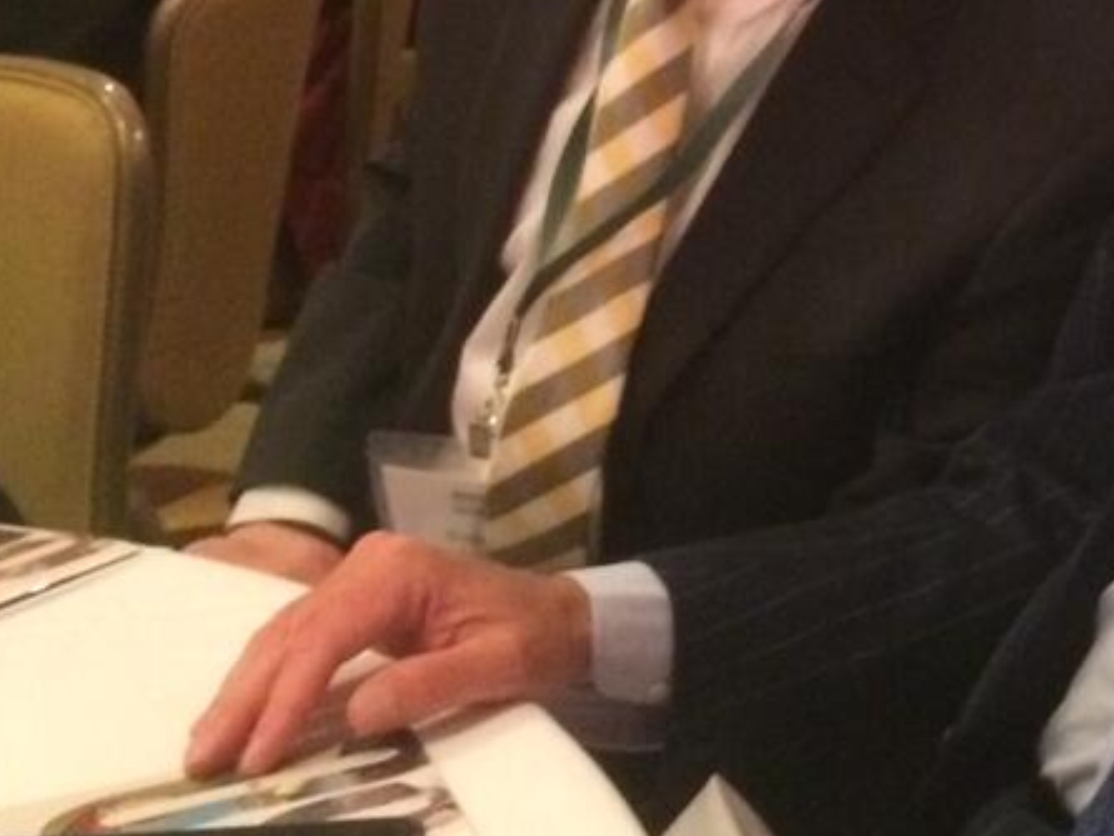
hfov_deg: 20.7
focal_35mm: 87
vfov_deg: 16.6
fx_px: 2801
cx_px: 1397
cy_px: 13
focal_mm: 4.15
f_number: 2.2
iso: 500
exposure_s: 1/15
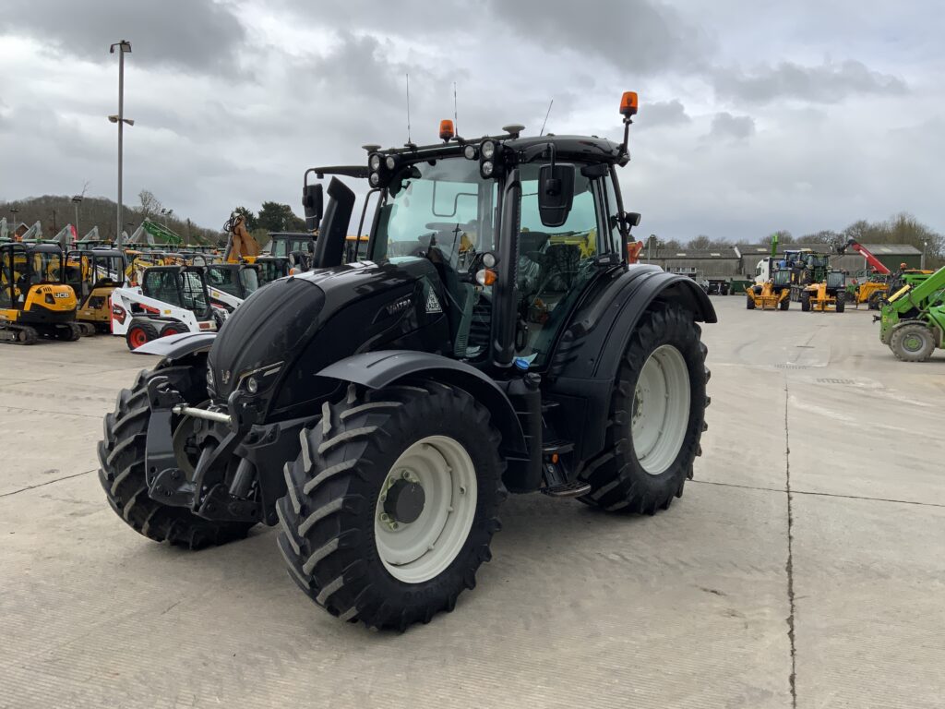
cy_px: 354
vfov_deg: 48.2
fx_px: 792
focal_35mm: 29
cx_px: 472
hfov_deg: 61.7
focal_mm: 3
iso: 16
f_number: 1.8
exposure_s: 1/1577
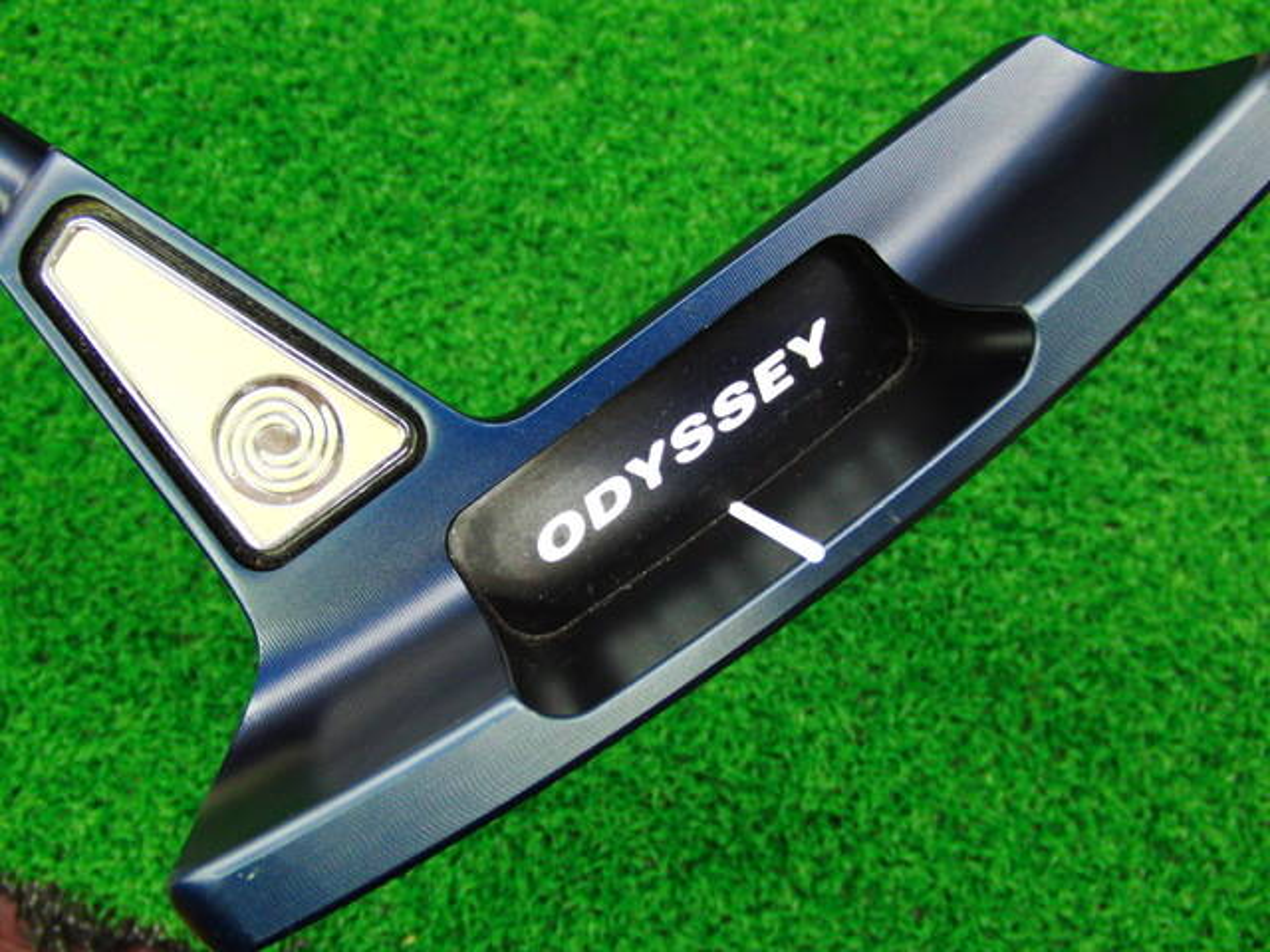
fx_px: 1357
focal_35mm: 37
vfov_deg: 38.7
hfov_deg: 50.1
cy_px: 476
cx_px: 635
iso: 400
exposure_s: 1/25
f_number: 3.6
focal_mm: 6.42
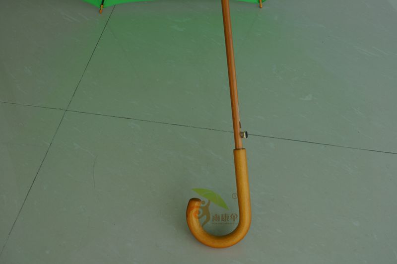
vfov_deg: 31.8
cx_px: 198
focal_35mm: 42
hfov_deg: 46.4
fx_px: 463
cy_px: 132
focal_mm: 28
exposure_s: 1/100
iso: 100
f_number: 5.6
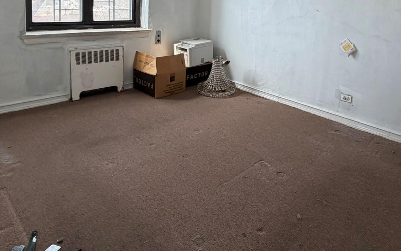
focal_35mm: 27
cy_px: 29
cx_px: 260
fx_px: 295
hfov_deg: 66.9
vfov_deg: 42.5
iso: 125
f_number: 2.2
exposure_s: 1/120
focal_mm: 2.22
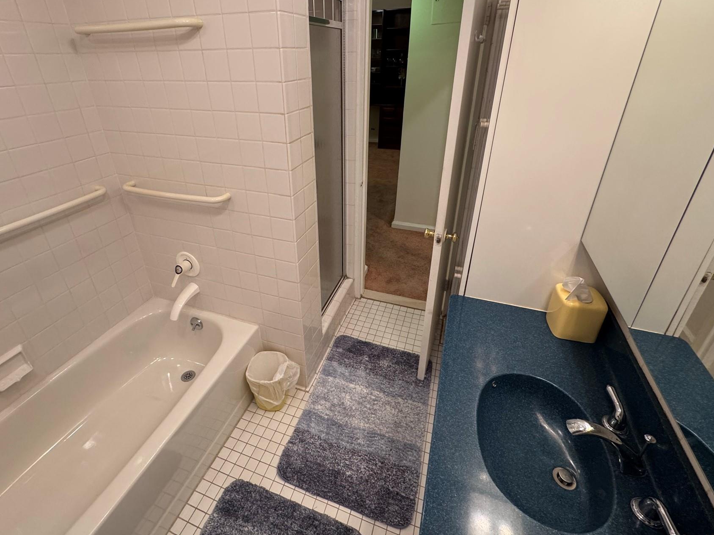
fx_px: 351
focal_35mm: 17
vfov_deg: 74.2
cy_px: 225
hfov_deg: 90.9
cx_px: 332
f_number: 2.2
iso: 250
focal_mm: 2.22
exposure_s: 1/120
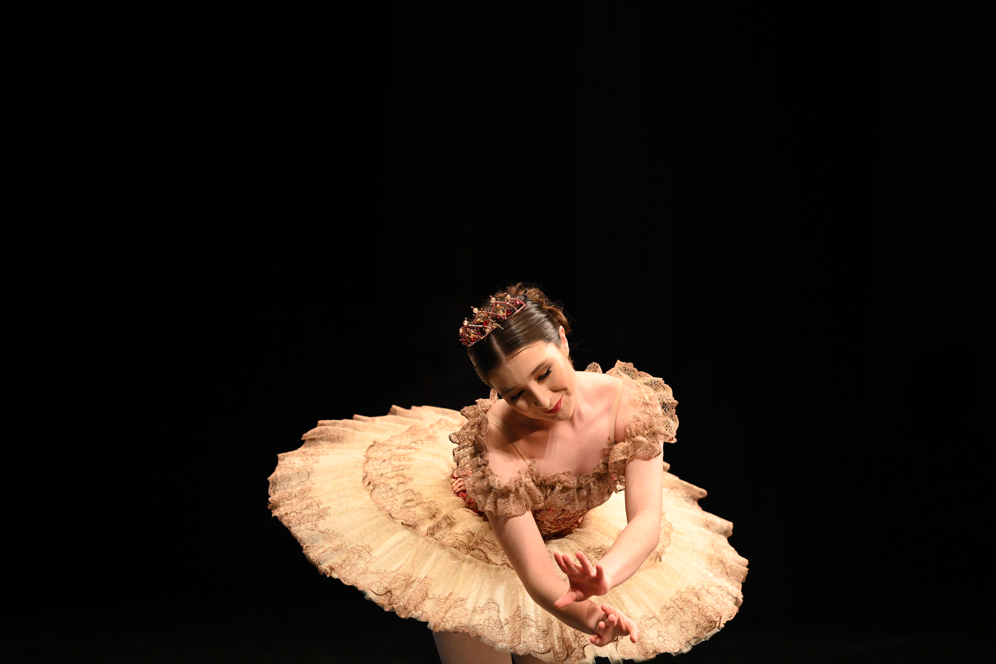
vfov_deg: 10.2
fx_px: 3735
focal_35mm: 135
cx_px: 498
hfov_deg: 15.2
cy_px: 332
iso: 3200
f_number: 2.8
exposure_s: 1/1600
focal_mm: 135
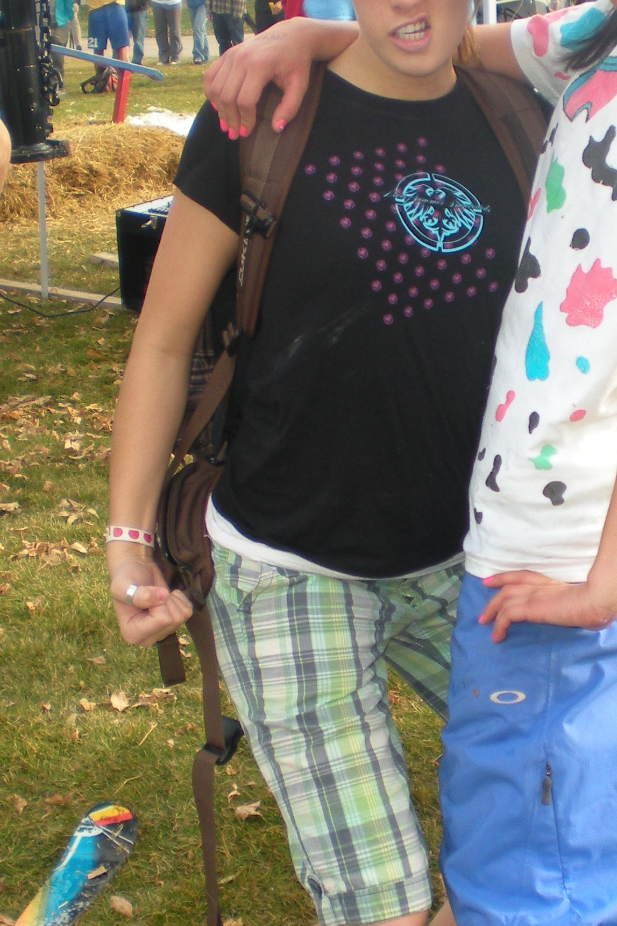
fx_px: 1928
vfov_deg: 27.0
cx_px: 497
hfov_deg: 18.0
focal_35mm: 75
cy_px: 485
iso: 89
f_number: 3.1
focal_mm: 6.3
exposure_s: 1/270
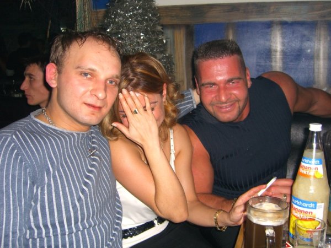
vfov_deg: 37.7
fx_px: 363
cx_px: 166
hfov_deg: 49.0
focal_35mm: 38
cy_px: 124
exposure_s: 1/60
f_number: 2.8
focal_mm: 7.9
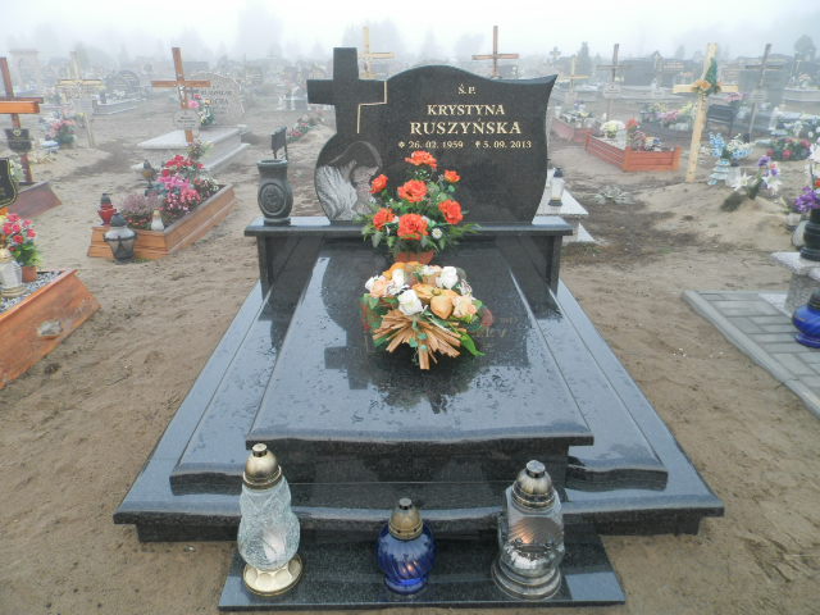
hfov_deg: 69.4
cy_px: 308
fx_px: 592
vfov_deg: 54.9
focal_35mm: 25
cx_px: 410
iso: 80
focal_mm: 4.5
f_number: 3.1
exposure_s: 1/40
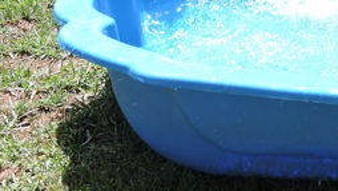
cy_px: -122
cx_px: 443
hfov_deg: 19.3
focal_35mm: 102
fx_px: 914
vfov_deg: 11.3
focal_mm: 6.3
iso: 100
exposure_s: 1/500
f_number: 3.8
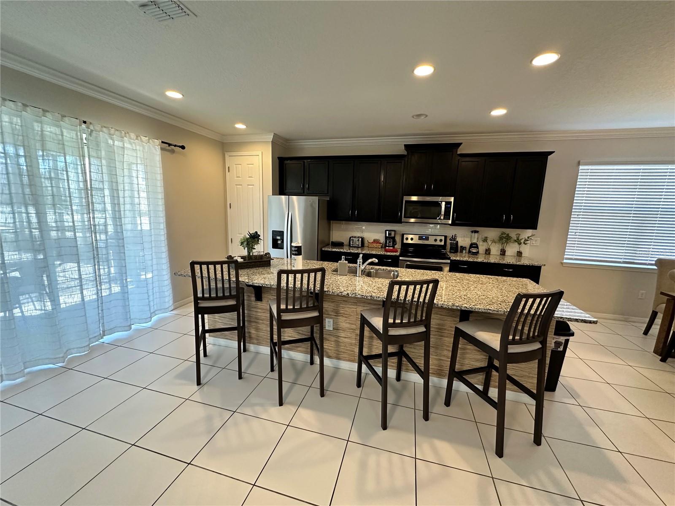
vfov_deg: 85.7
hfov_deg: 102.1
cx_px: 338
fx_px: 273
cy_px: 253
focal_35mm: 14
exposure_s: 1/60
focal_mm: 2.22
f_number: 2.2
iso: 320
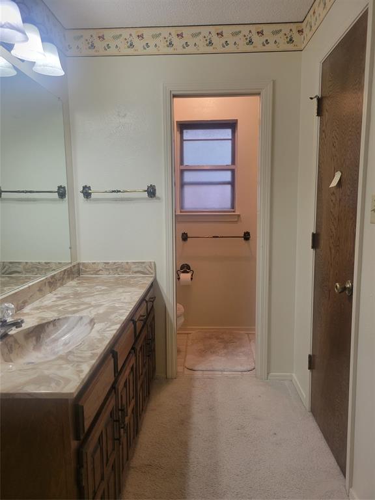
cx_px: 188
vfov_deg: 67.3
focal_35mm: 26
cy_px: 250
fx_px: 376
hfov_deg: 53.1
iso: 200
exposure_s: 1/120
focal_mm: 5.4
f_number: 1.8
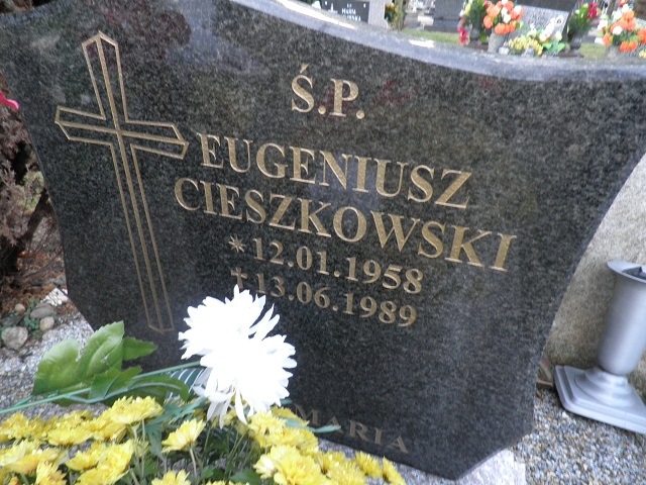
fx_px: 448
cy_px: 242
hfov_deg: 71.6
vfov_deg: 56.8
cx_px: 323
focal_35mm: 24
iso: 160
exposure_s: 1/30
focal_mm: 4.3
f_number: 3.3
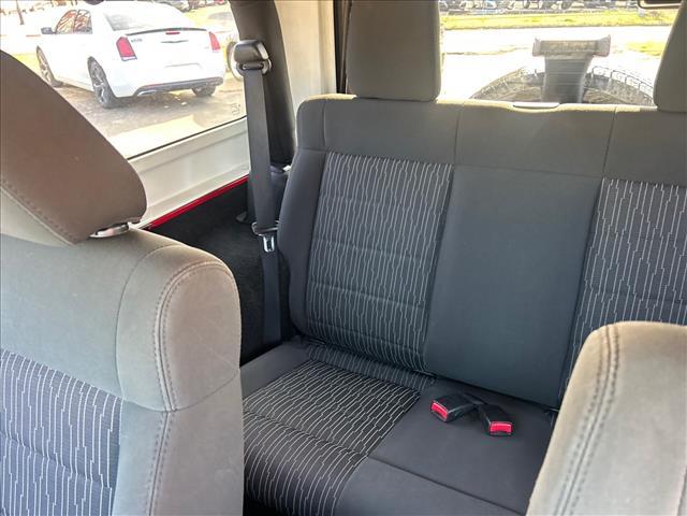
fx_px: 516
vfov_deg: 53.1
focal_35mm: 26
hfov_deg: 67.3
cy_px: 258
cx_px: 344
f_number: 1.5
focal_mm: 5.7
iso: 320
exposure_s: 1/60
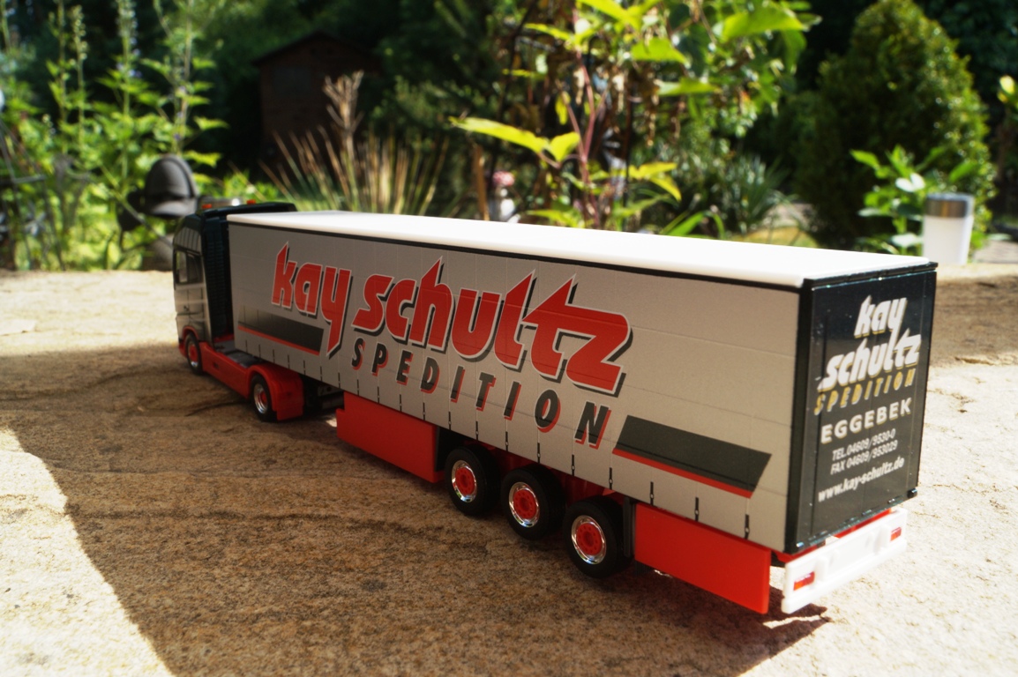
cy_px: 338
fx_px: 933
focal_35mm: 33
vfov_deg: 39.9
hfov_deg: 57.3
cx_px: 509
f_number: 18
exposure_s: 1/60
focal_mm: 22
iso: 160
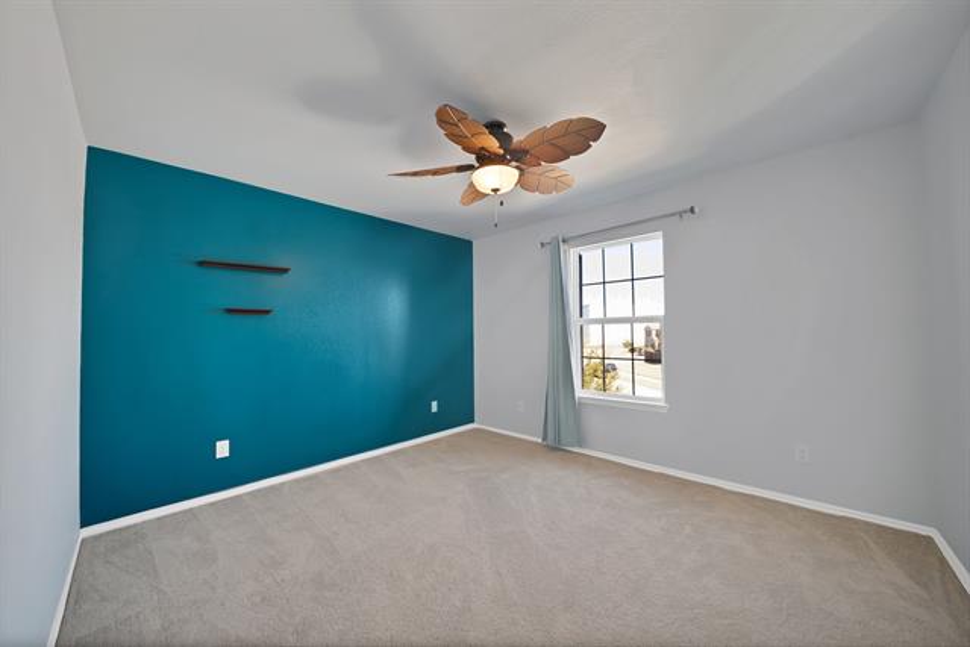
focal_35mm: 12
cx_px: 485
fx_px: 323
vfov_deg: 90.0
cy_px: 324
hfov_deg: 112.6
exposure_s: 1/6
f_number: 9
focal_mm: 12
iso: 640
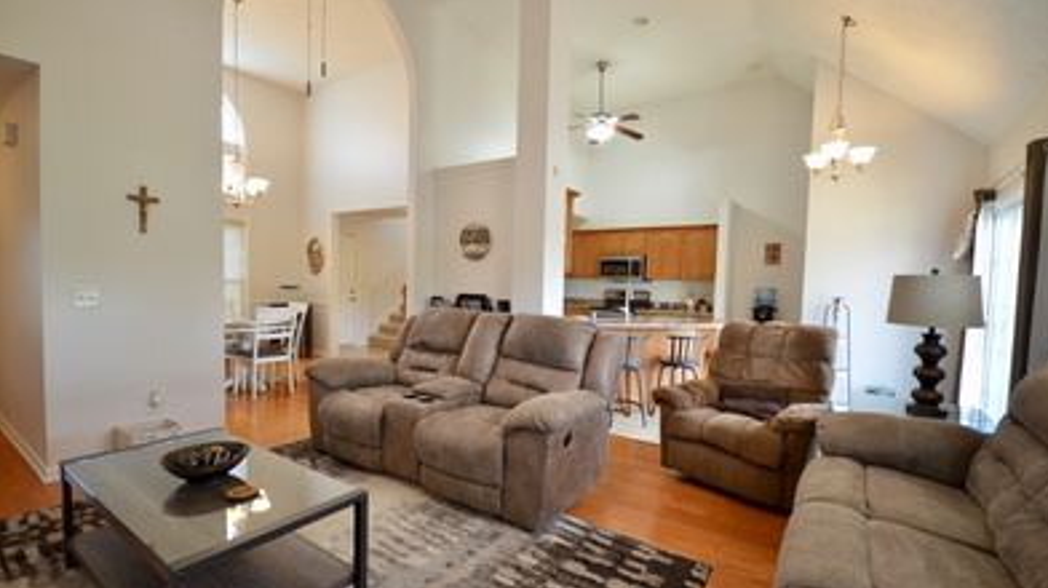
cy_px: 305
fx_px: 444
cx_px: 532
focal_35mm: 16
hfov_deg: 99.4
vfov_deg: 67.0
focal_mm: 10
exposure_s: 1/40
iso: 800
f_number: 4
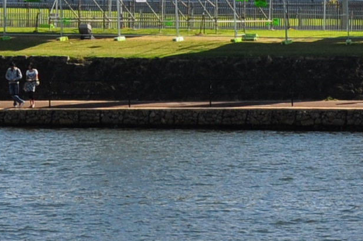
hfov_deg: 4.8
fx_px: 4307
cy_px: -125
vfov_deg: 3.2
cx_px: -74
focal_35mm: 428
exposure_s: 1/320
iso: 200
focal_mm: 55
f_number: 10
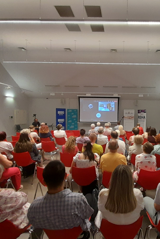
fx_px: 127
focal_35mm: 19
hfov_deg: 61.7
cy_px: 122
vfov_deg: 86.9
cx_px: 115
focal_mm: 1.13
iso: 200
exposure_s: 1/50
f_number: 2.2
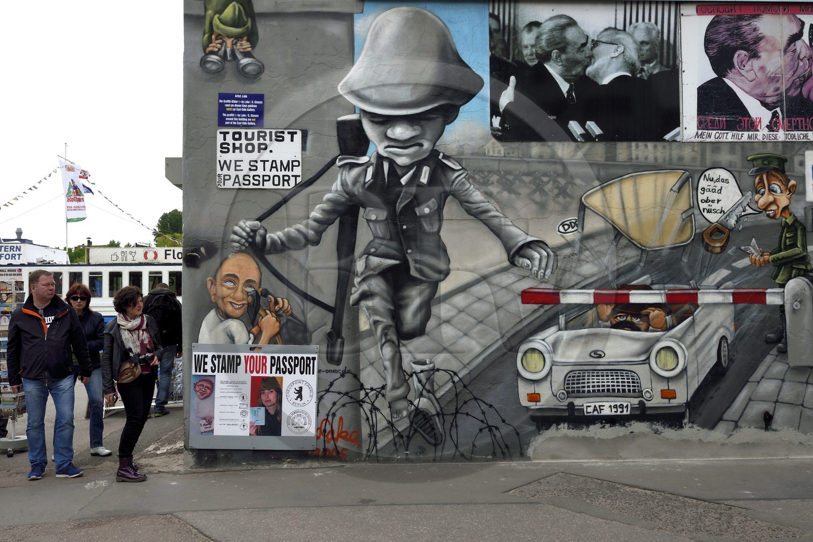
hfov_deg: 63.7
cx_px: 406
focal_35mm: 29
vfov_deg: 44.9
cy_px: 271
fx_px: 655
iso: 400
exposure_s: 1/400
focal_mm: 29
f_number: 13
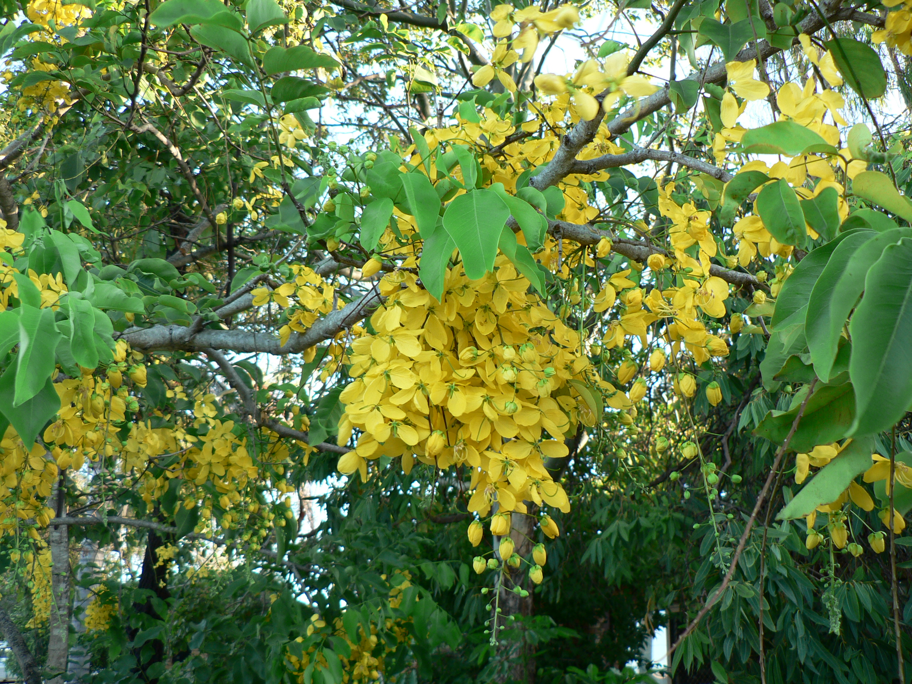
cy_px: 342
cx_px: 456
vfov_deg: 39.7
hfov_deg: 51.4
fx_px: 948
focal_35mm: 36
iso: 80
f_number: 2.8
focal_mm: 6
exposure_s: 1/50
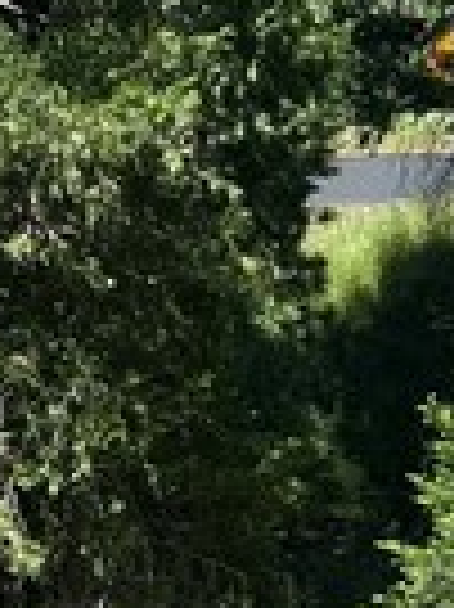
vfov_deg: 9.8
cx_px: 256
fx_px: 3450
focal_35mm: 197
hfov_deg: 7.5
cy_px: 802
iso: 50
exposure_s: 1/2762
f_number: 1.5
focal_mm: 5.7
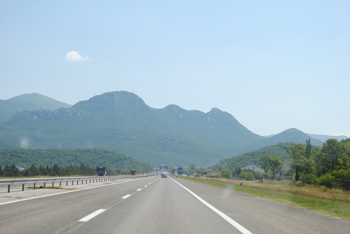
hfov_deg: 26.0
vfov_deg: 17.5
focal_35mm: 78
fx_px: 759
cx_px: 175
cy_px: 117
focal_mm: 52
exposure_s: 1/250
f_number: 8
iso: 100
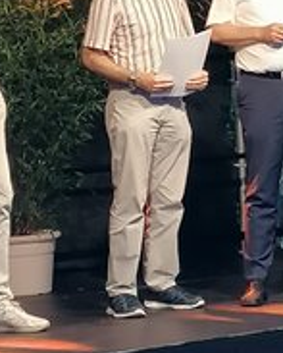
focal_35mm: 249
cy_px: 96
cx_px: 135
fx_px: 2600
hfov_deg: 6.2
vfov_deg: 7.7
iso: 80
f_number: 1.8
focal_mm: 4.75
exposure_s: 1/50
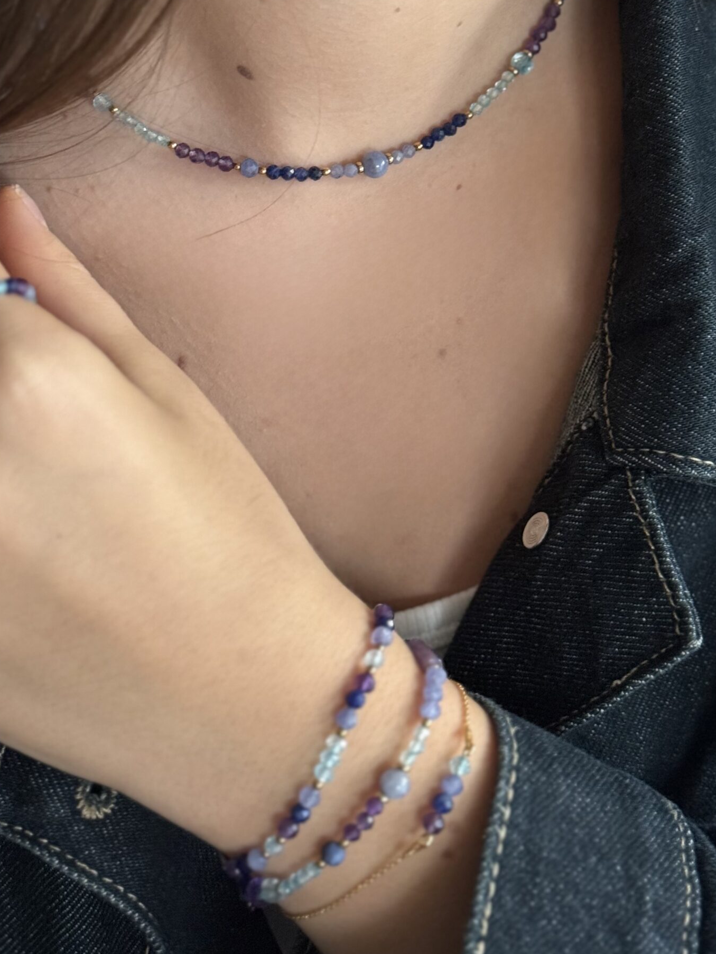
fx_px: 1876
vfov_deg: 28.4
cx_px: 280
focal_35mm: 68
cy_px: 323
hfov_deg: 21.6
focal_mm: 6.76
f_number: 1.78
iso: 250
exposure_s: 1/52
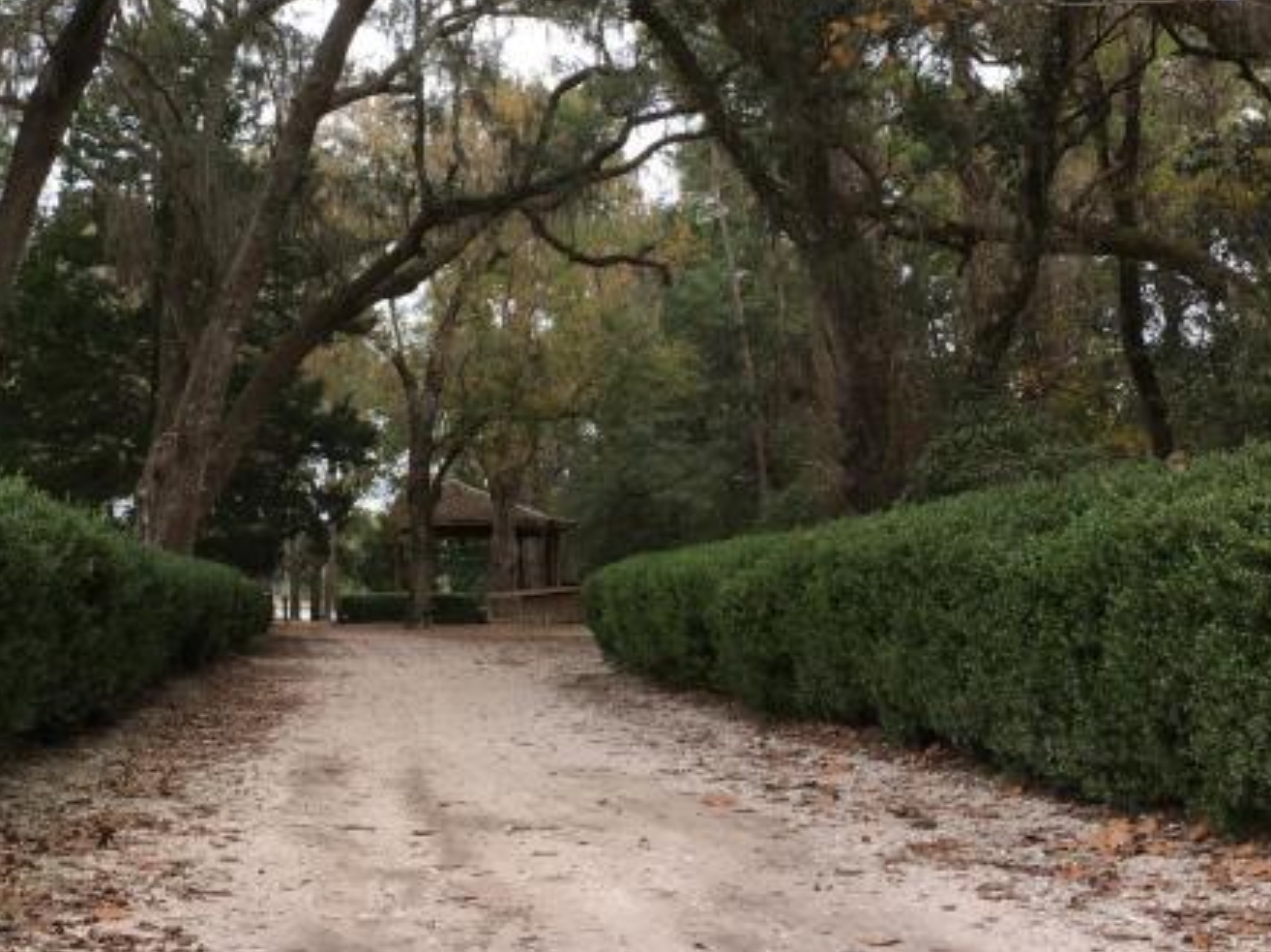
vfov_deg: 26.9
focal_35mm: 53
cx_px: 418
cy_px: 180
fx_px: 1945
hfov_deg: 35.8
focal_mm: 4.15
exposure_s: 1/322
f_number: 2.2
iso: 25
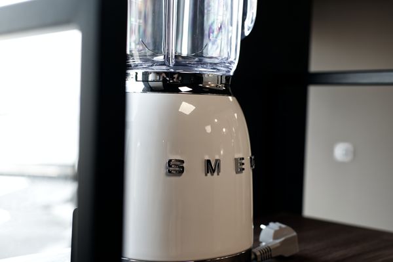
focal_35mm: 52
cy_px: 131
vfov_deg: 25.7
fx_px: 573
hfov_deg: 37.9
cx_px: 196
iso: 640
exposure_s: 1/80
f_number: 2.2
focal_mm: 35
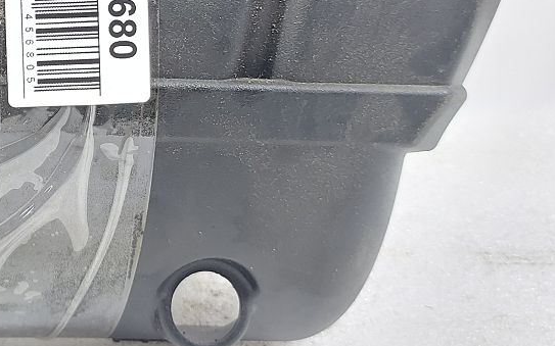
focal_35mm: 65
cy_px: 2
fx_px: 983
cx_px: 24
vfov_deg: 19.4
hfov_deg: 29.8
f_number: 1.8
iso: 200
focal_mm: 5.23
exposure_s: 1/33
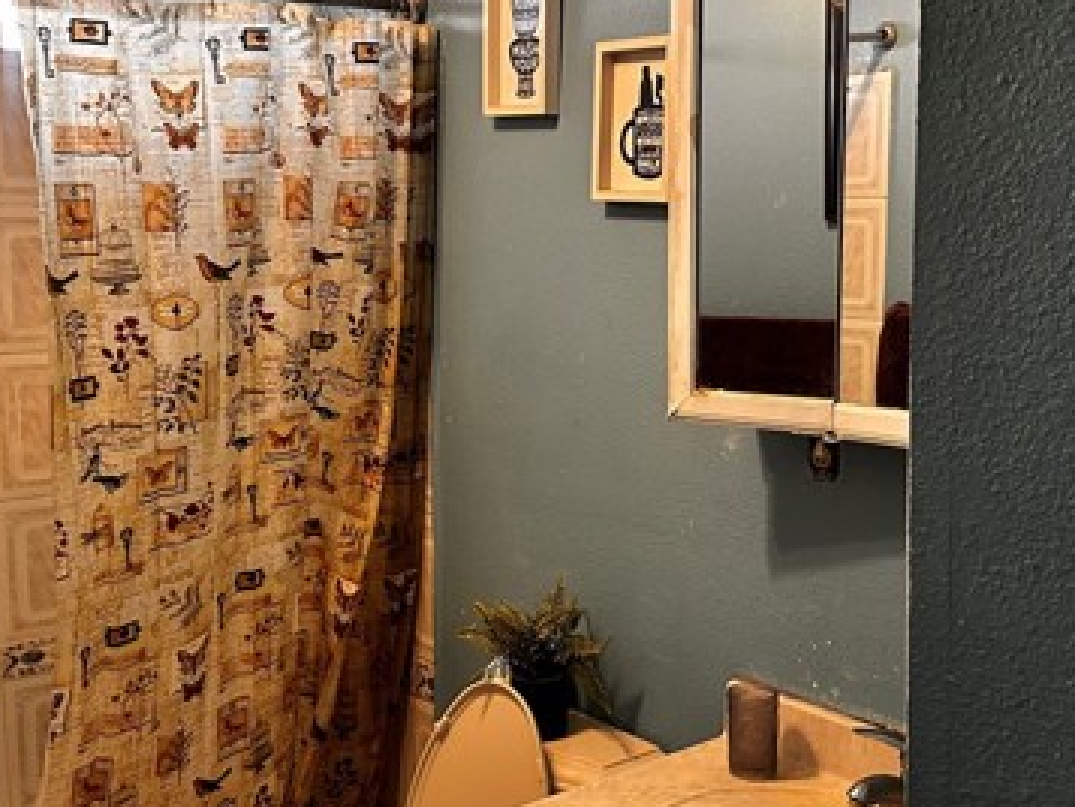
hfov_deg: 43.8
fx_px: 1336
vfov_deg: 33.6
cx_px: 536
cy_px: 425
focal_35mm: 43
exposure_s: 1/60
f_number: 1.78
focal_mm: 6.86
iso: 250
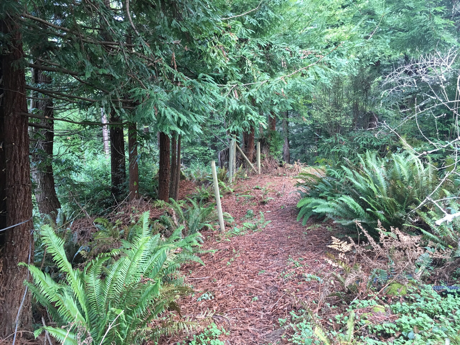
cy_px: 172
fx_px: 385
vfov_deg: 48.2
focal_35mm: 29
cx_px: 230
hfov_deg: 61.7
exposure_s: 1/15
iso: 40
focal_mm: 4.15
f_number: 2.2
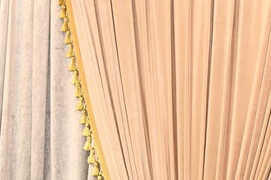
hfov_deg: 11.7
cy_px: 317
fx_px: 1279
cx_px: 358
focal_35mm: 170
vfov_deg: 7.8
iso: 1250
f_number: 5
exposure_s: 1/160
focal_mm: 40
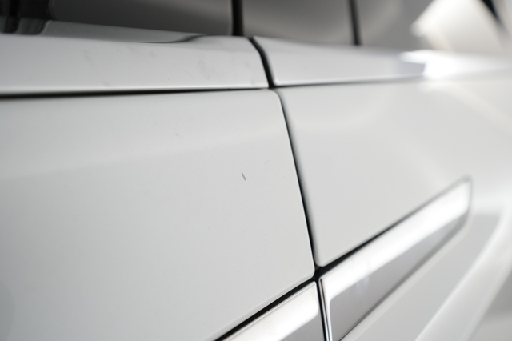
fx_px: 398
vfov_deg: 46.4
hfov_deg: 65.5
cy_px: 170
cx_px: 256
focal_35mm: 28
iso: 1250
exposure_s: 1/100
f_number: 4.5
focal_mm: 28
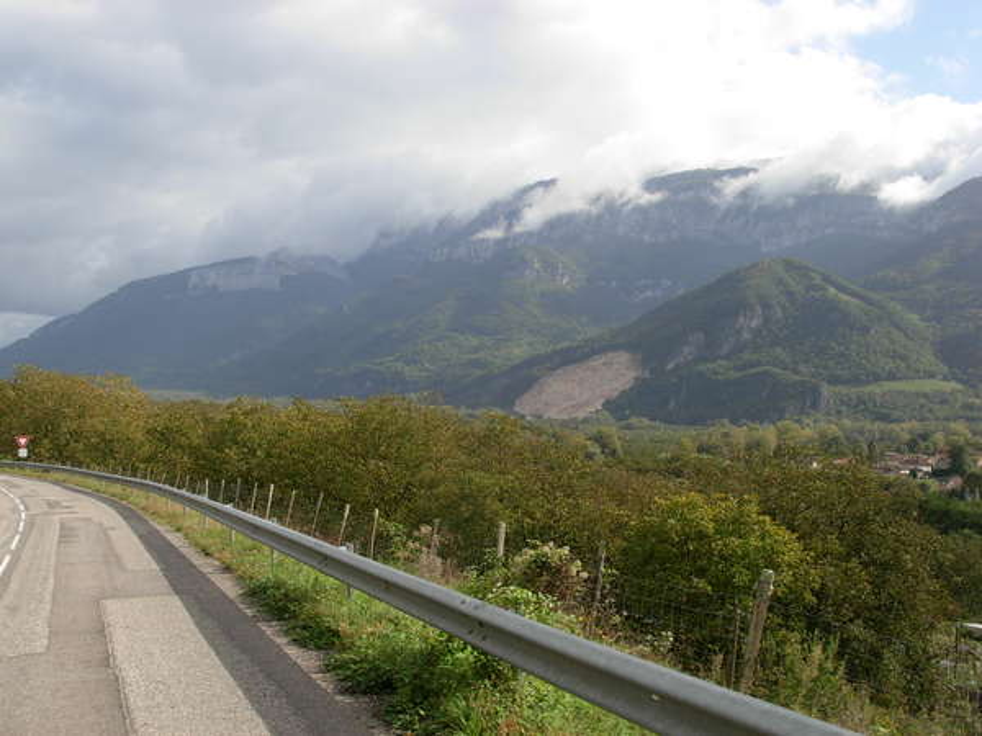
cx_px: 491
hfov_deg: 49.0
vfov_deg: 37.7
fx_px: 1078
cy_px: 368
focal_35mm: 38
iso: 79
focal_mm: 6.3
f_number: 4.9
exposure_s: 1/384
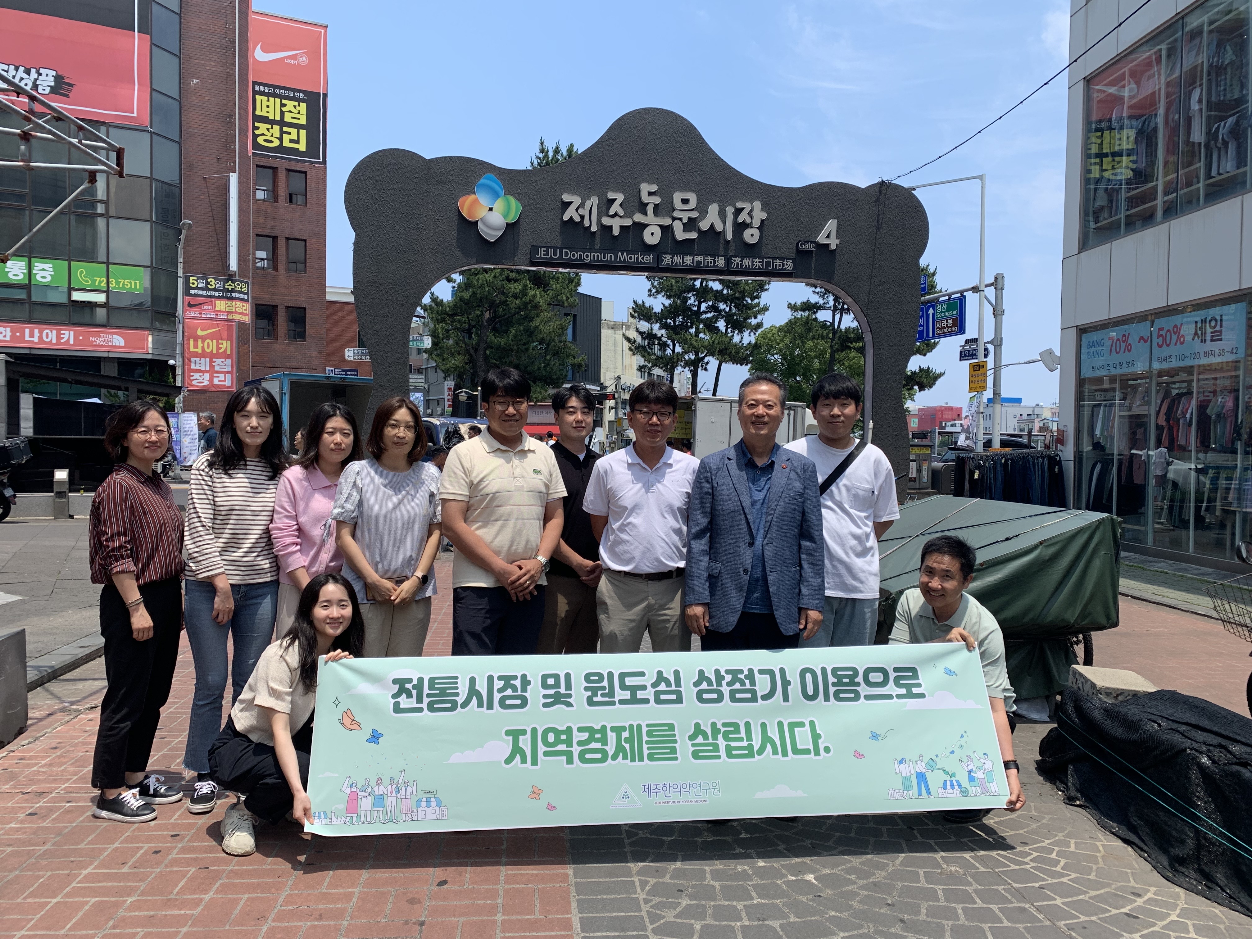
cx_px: 626
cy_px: 470
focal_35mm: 26
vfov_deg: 53.1
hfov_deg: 67.3
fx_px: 940
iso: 25
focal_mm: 4.25
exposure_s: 1/1689
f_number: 1.8
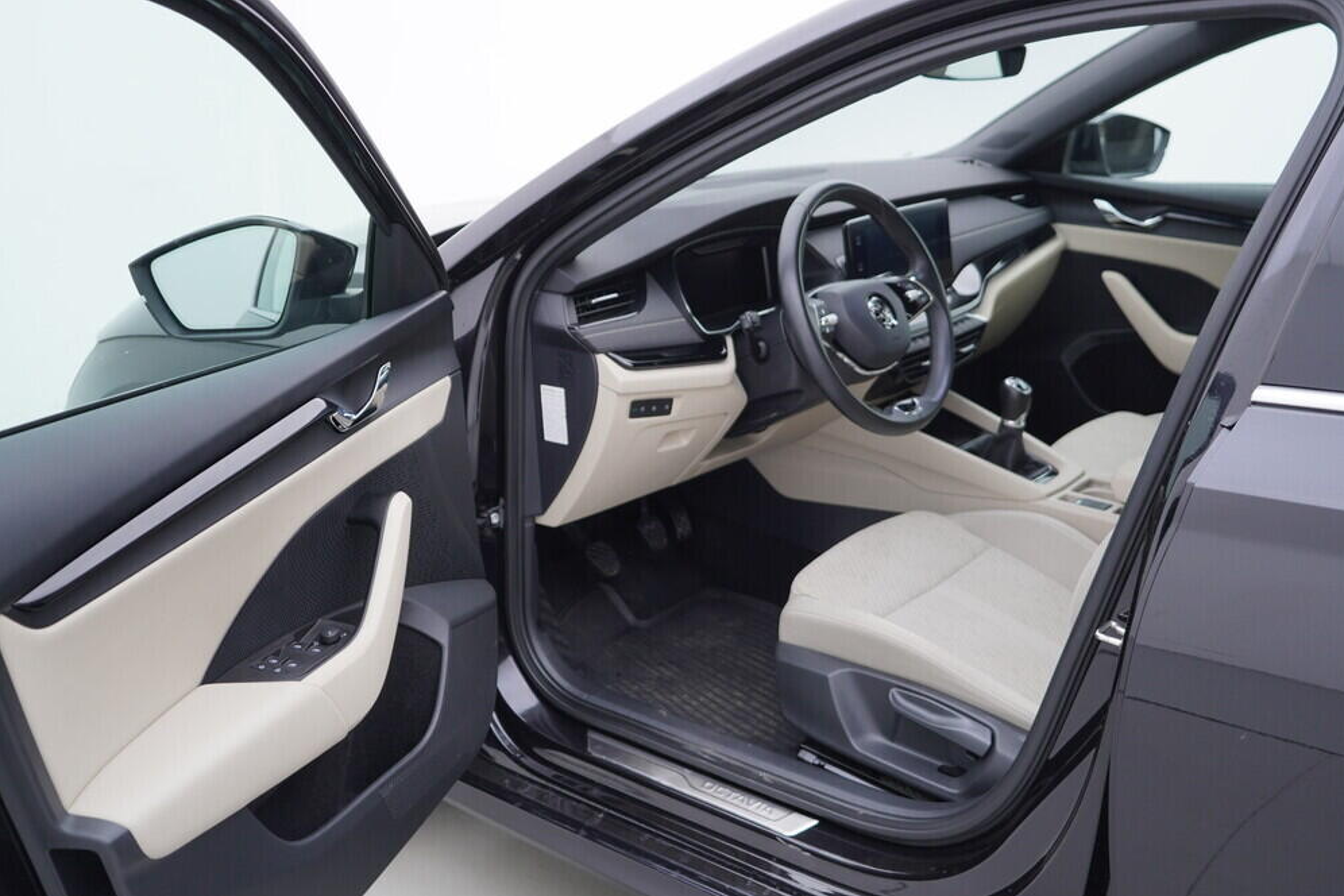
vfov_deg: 35.9
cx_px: 668
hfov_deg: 51.9
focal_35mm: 37
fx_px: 1381
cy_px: 438
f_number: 3.2
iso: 125
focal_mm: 24
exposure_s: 1/50
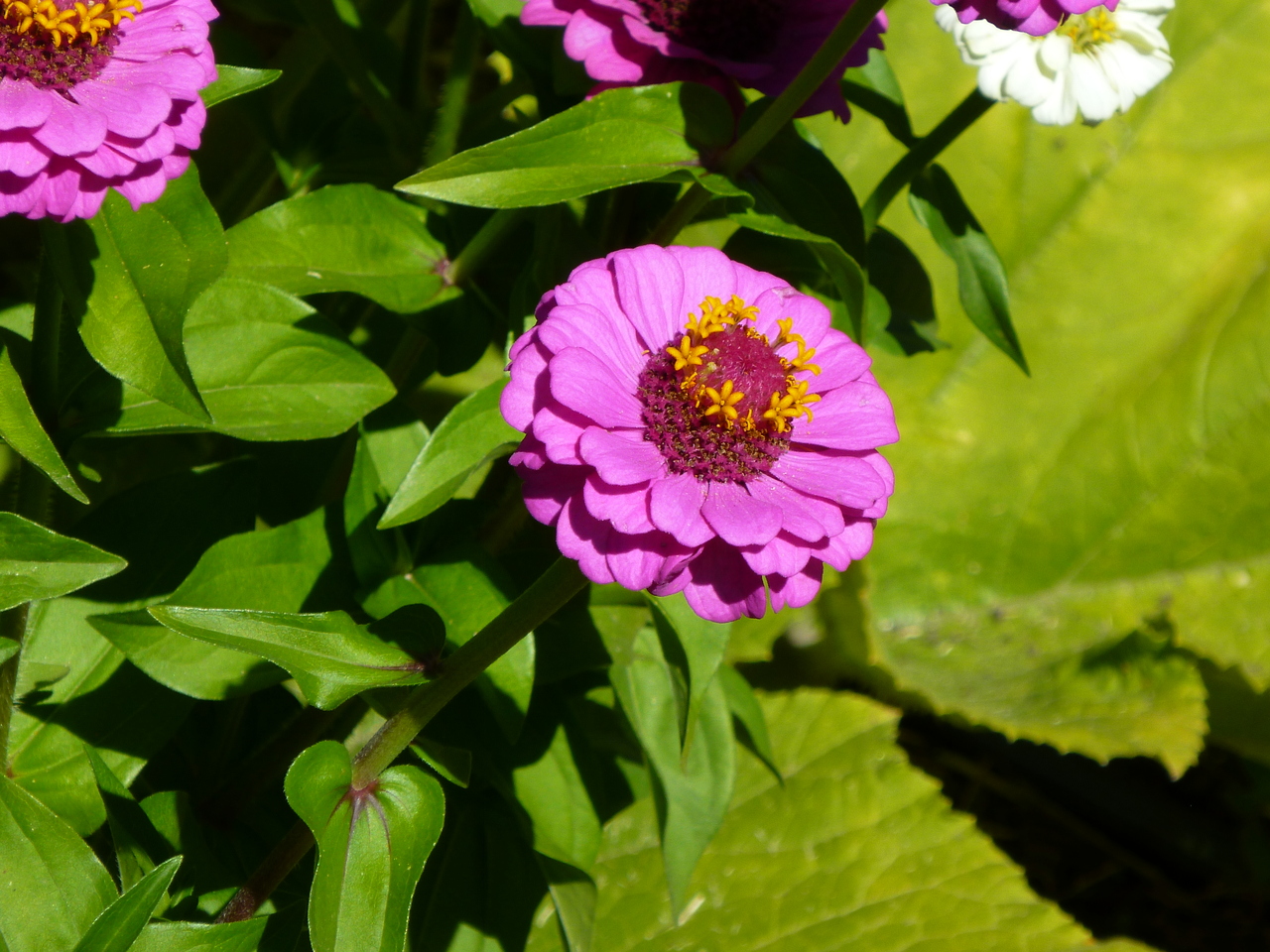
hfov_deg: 7.9
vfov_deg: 5.9
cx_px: 635
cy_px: 476
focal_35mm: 250
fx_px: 9172
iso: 80
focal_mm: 36
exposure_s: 1/320
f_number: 5.9
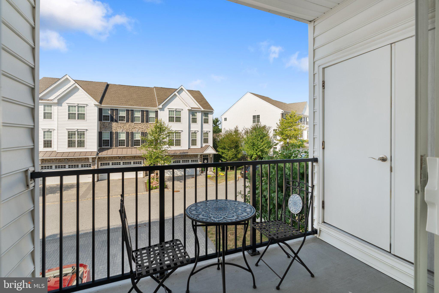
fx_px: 195
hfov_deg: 96.7
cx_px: 220
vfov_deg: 73.8
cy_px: 146
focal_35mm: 16
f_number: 10
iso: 500
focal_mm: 16
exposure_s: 1/160
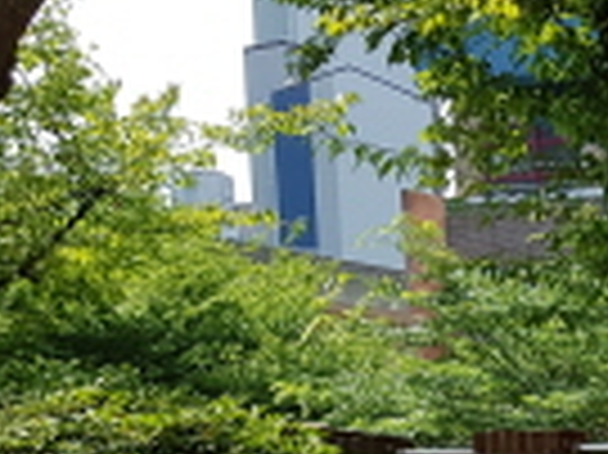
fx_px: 1965
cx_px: 1148
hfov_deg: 14.9
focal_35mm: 112
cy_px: 744
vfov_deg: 12.4
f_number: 1.7
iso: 40
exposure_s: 1/1224
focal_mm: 4.3
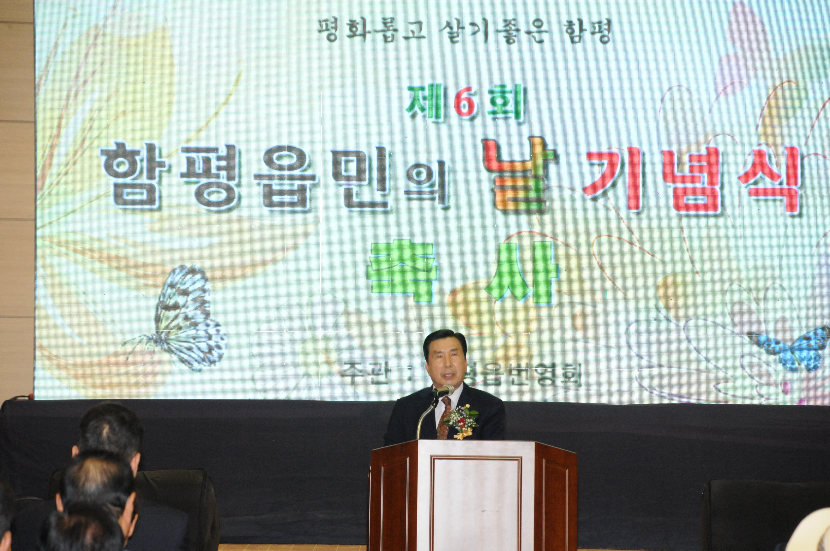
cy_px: 276
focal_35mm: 202
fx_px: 4663
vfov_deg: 6.8
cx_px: 415
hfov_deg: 10.2
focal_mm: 135
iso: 1600
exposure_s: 1/160
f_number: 8
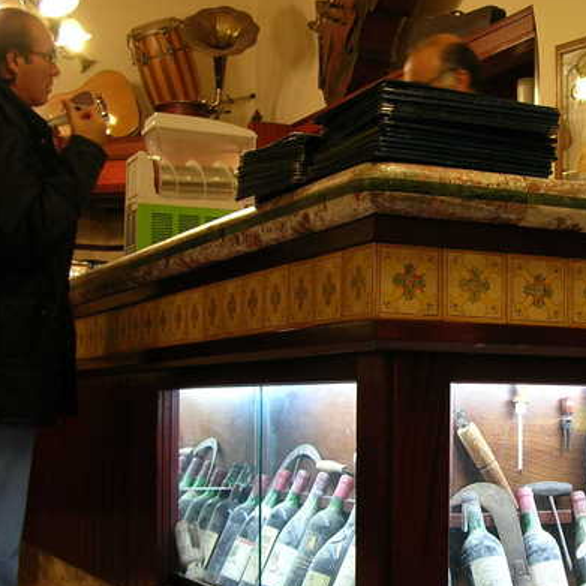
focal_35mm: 65
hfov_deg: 25.8
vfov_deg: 26.3
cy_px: 393
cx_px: 498
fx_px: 1245
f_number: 2.7
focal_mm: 6
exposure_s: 1/3.8
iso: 60
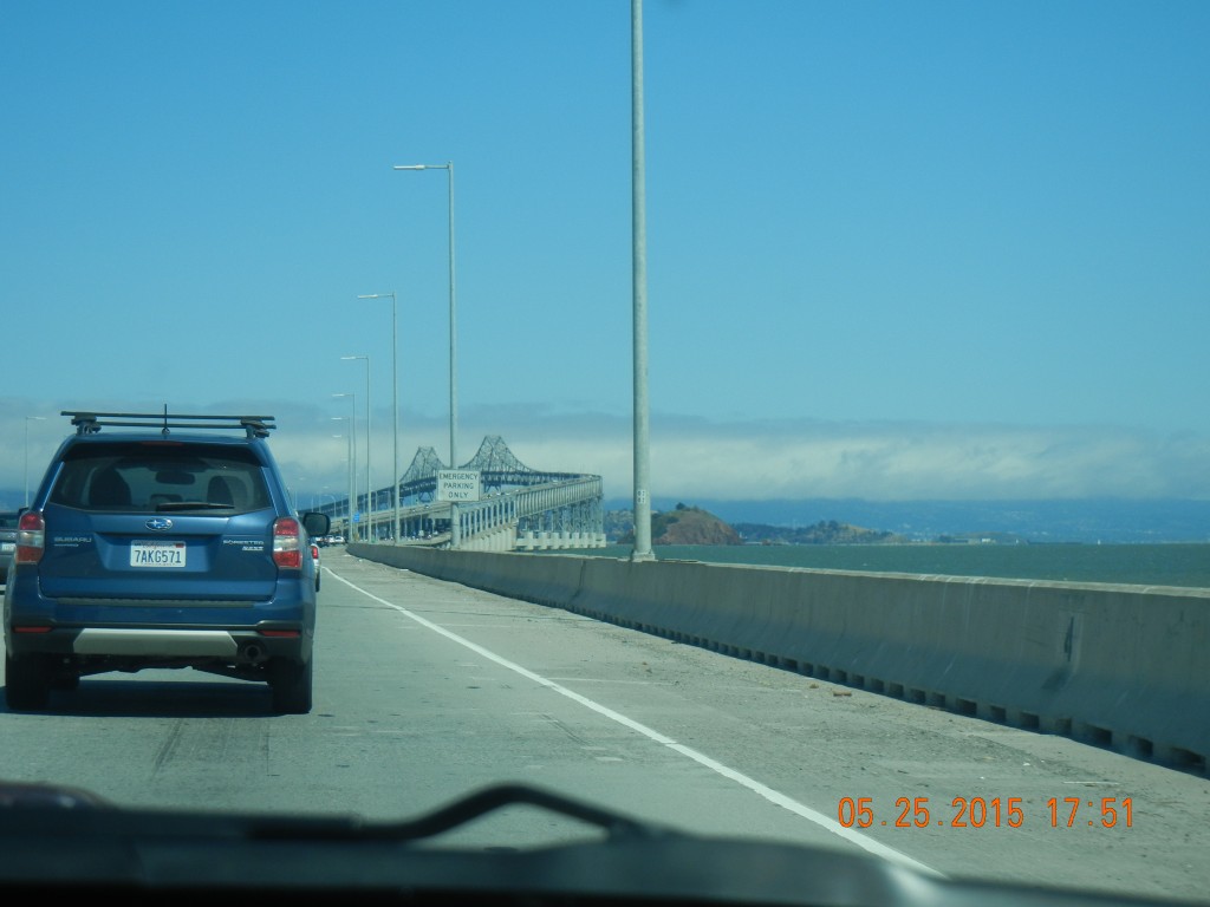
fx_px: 3111
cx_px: 605
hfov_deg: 22.0
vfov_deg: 16.6
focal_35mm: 89
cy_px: 454
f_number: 8.8
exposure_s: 1/290
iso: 160
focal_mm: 16
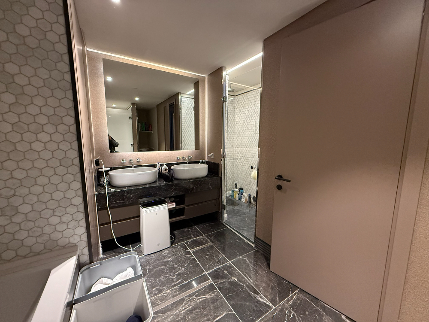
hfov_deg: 102.1
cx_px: 214
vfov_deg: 85.7
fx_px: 174
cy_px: 161
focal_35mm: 14
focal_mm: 2.22
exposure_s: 1/50
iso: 500
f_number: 2.2
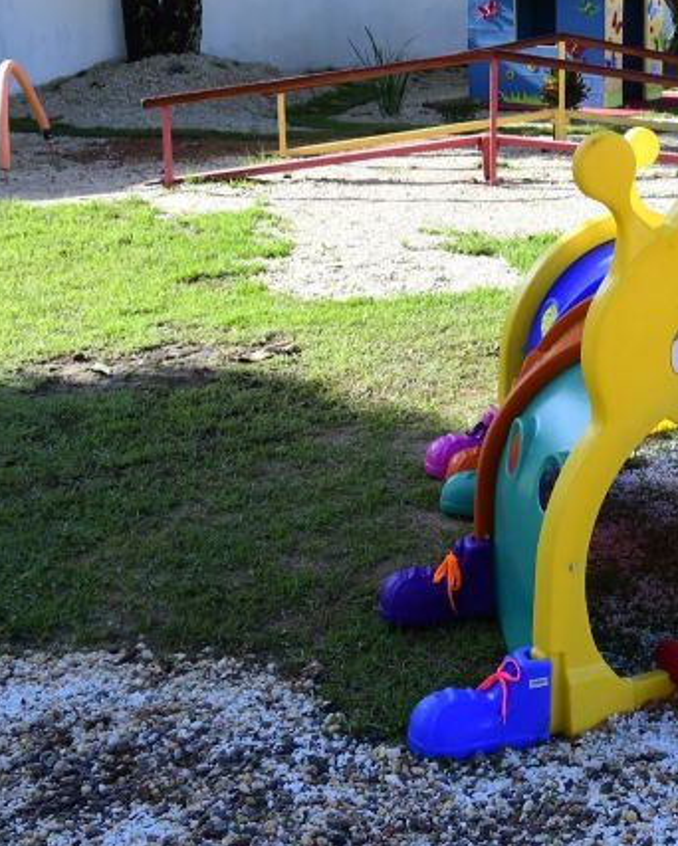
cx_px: 712
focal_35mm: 58
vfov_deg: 32.4
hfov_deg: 24.8
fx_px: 1454
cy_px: 363
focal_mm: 22
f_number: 9
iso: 1000
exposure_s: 1/320
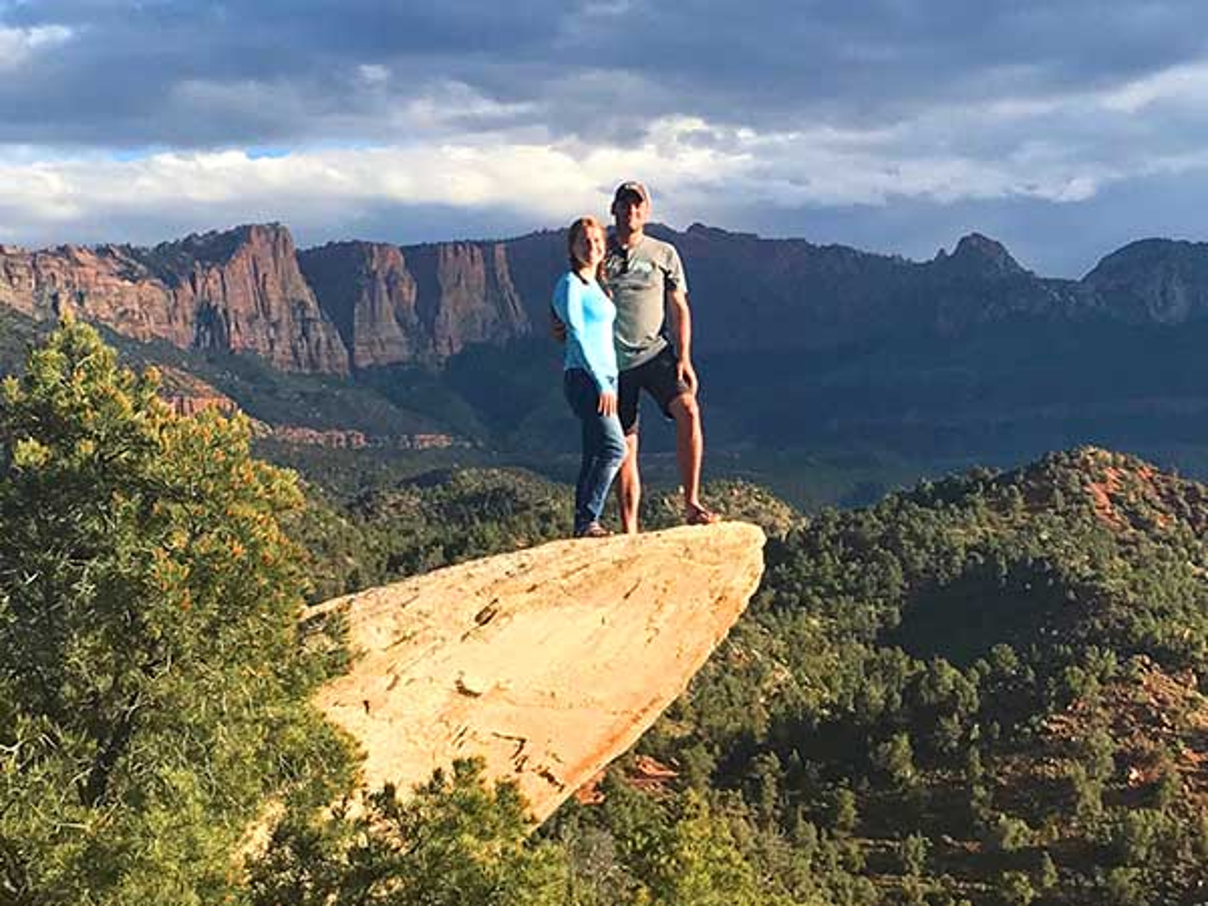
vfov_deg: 53.1
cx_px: 604
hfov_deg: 67.3
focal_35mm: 26
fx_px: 907
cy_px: 453
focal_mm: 4.2
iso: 64
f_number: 1.6
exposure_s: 1/121
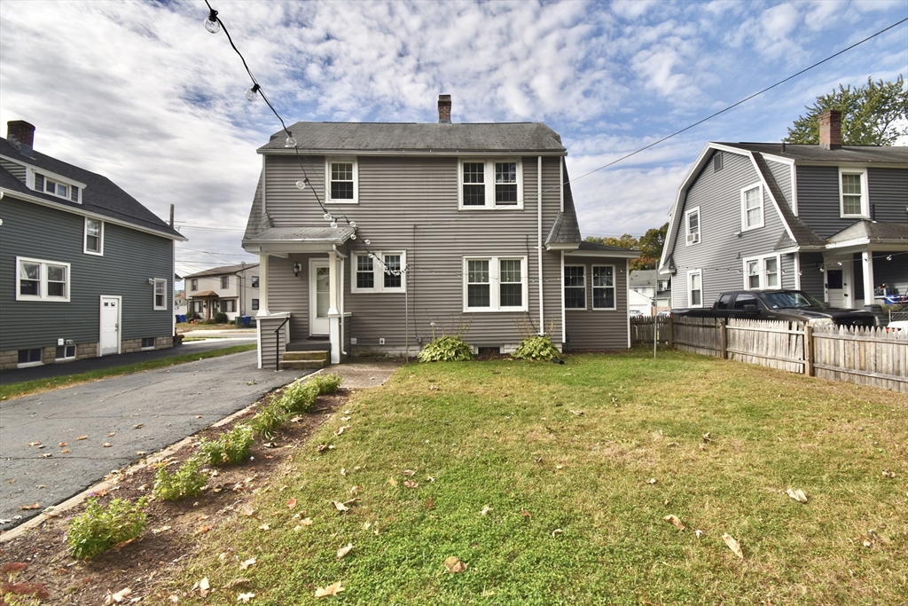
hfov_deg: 100.4
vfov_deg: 77.3
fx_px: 378
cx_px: 454
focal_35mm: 15
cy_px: 303
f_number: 9
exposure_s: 1/200
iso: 100
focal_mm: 10
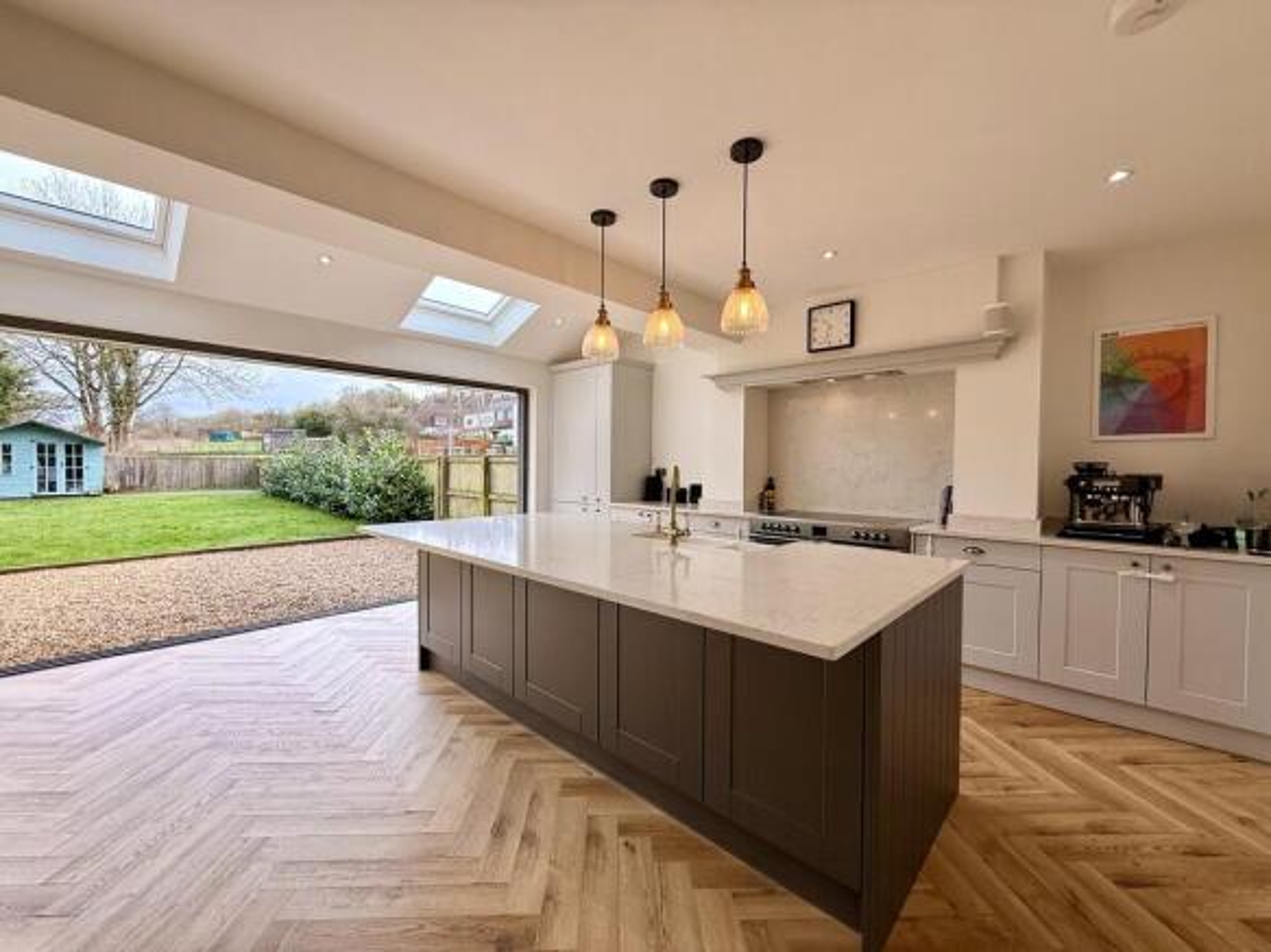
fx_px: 514
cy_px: 476
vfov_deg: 85.7
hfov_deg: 102.1
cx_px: 636
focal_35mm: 14
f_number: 2.2
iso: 64
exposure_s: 1/196
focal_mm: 2.22
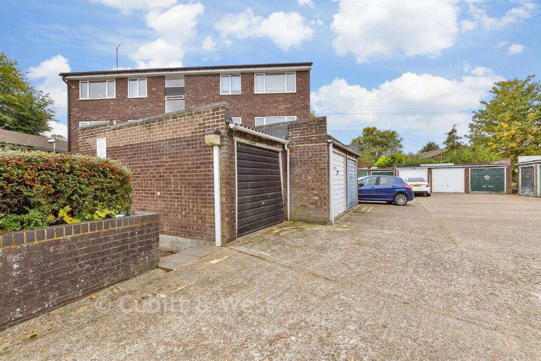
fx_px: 225
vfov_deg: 77.3
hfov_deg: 100.4
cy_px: 180
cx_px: 270
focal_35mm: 15
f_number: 8
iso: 160
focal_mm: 10
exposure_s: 1/125
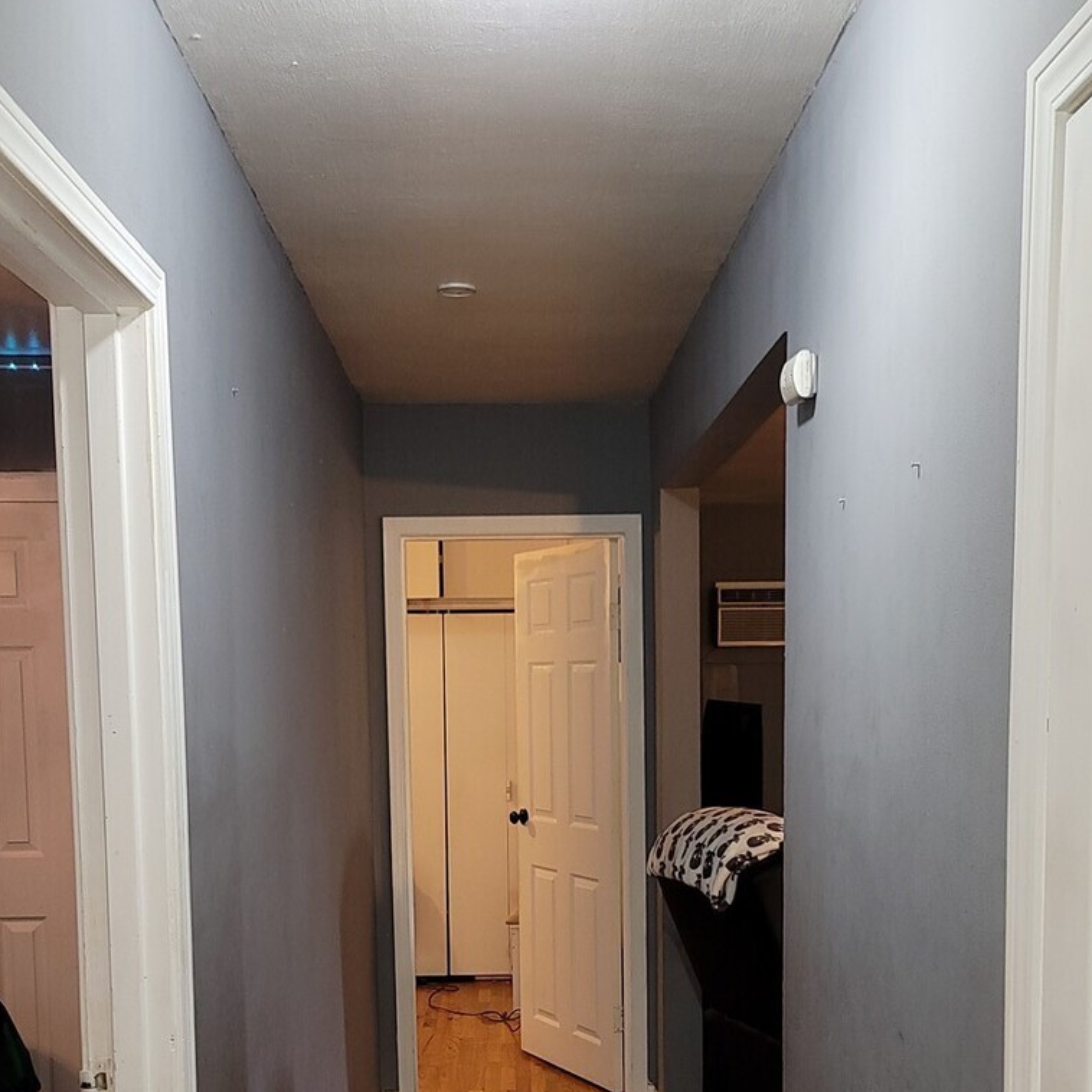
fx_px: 1499
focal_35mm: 42
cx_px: 534
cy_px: 815
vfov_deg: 39.0
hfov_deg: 40.0
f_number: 1.8
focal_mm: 7
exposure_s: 1/20
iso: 125
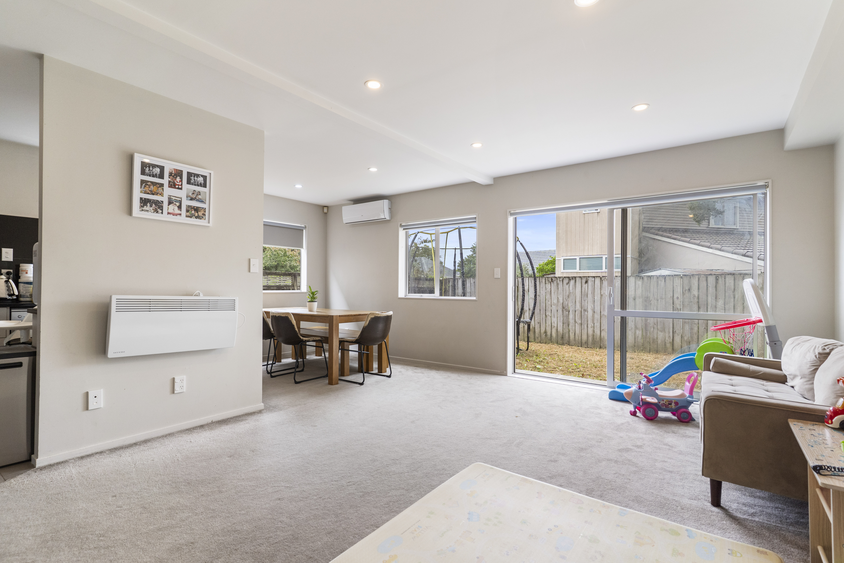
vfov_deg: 70.4
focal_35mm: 17
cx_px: 422
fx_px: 399
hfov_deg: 93.3
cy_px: 282
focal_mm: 17
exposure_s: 1/800
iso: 640
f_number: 6.3
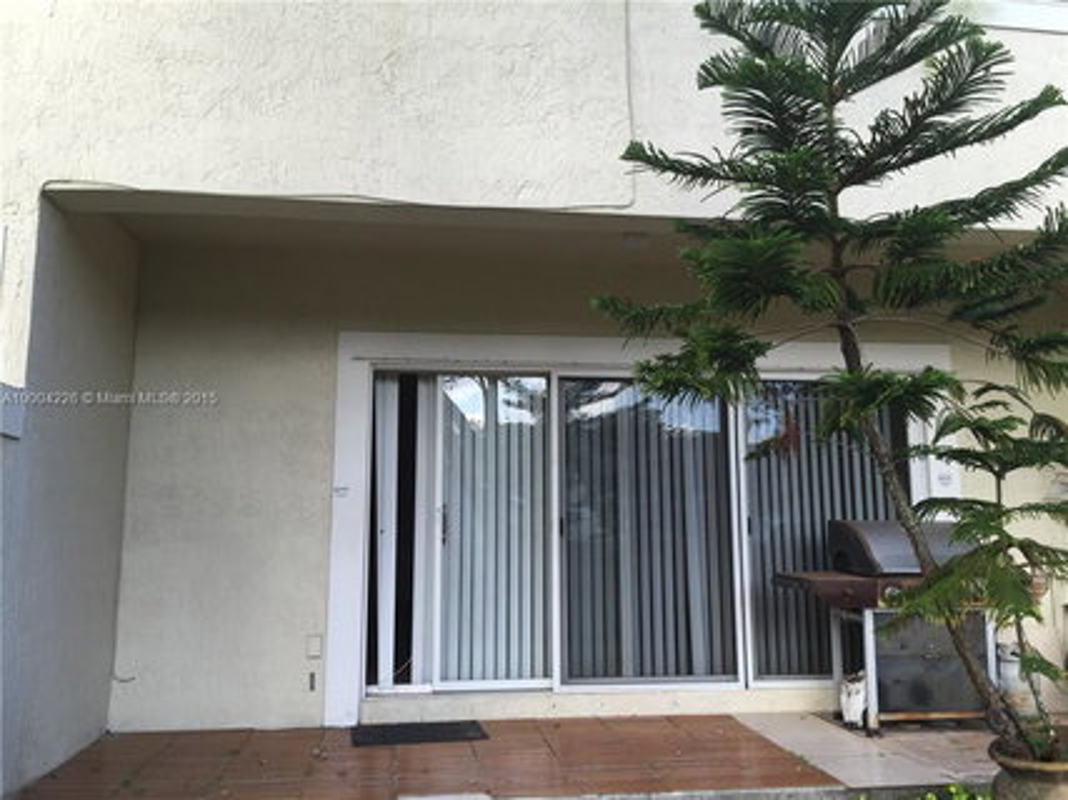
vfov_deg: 48.2
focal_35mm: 29
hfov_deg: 61.7
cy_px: 400
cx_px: 534
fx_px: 894
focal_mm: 4.15
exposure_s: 1/122
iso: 32
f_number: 2.2
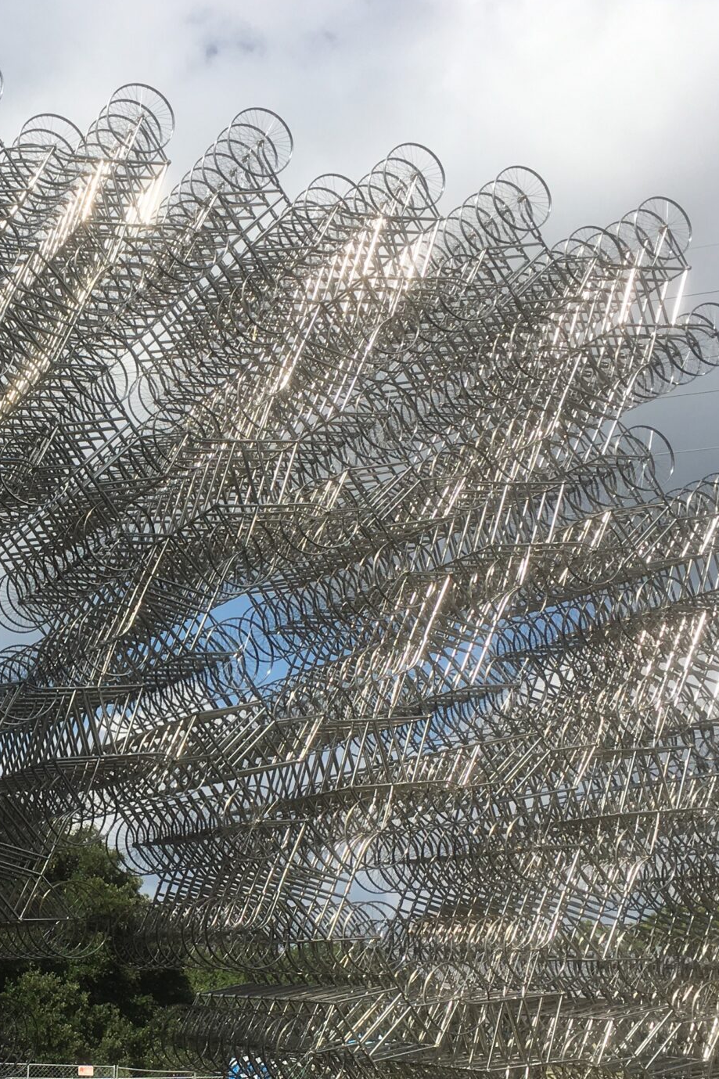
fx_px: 1678
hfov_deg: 23.5
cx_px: 54
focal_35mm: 56
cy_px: 705
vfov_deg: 35.4
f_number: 2.2
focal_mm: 4.15
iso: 25
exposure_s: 1/1972
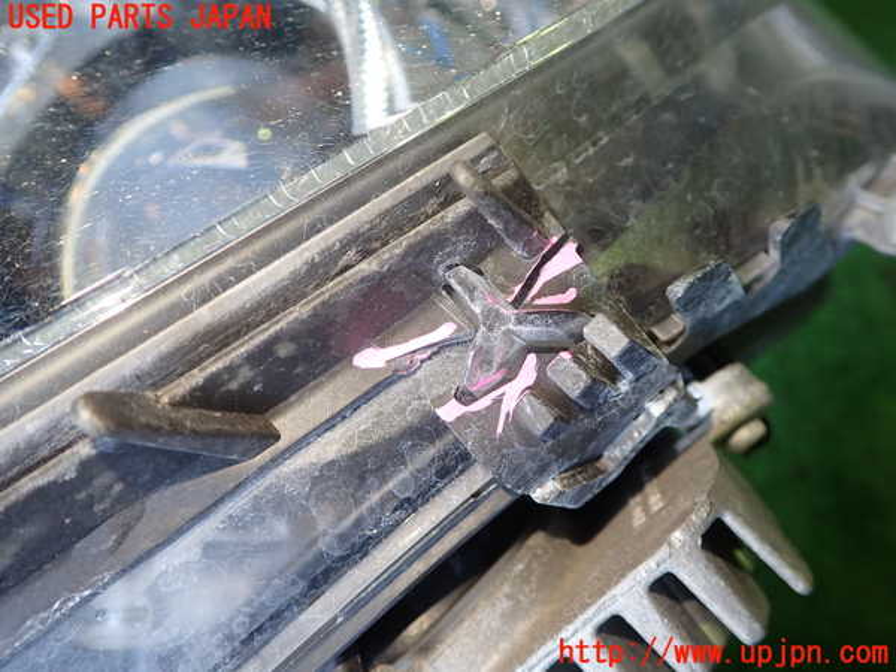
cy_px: 336
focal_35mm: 30
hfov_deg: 60.0
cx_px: 448
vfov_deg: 46.8
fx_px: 777
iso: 200
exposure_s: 1/40
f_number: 2.3
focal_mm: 5.4
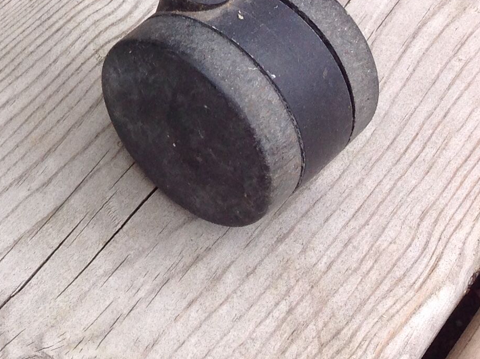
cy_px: -95
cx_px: -138
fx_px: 1371
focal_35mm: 99
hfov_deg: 18.5
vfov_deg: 14.3
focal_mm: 4.28
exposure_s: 1/657
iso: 50
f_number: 2.4
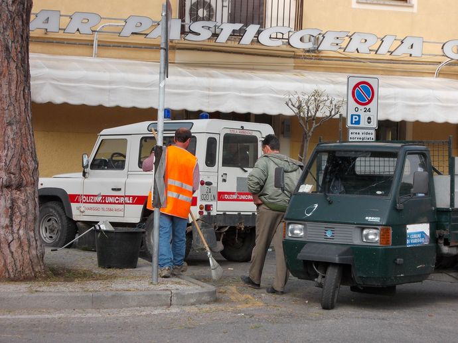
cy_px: 172
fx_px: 1270
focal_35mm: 96
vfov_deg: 15.4
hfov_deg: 20.4
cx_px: 229
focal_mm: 13.6
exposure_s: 1/125
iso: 80
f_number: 5.3
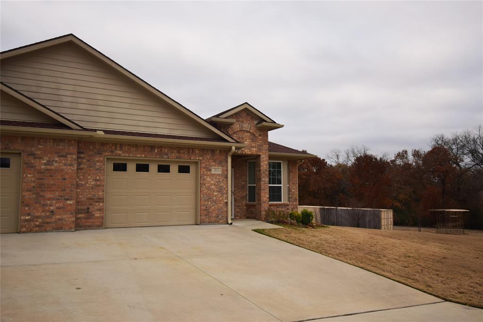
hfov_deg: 61.9
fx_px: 402
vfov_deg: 43.6
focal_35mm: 30
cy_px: 161
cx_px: 242
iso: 200
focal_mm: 20
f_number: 5.6
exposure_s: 1/250
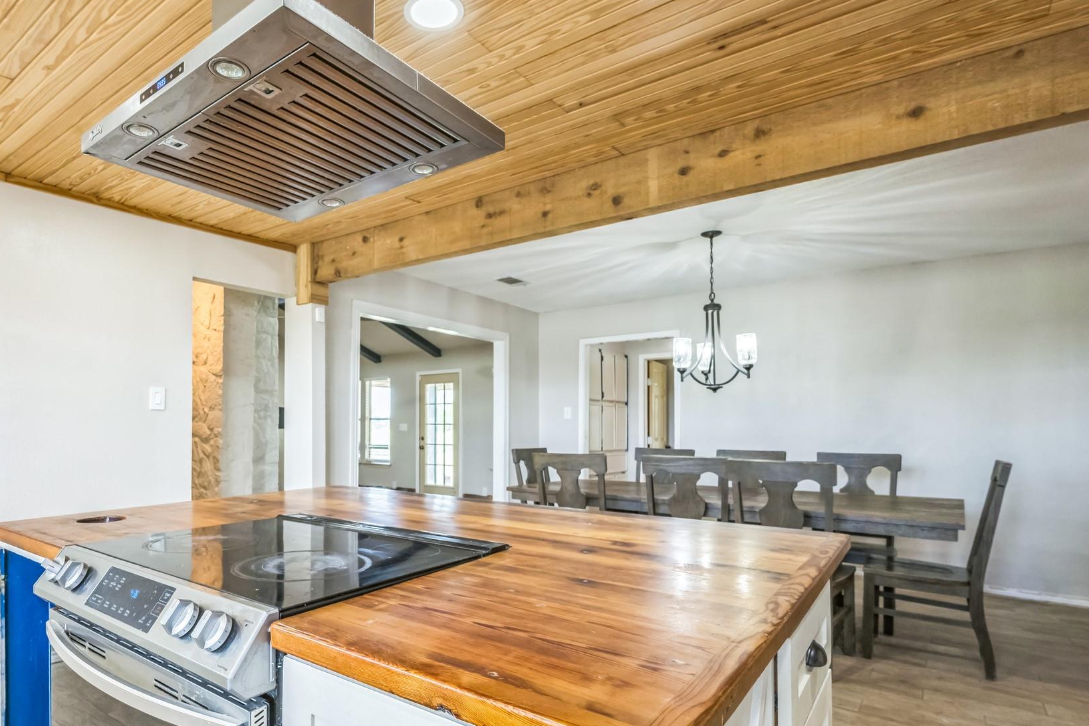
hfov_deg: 82.8
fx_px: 605
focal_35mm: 20
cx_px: 428
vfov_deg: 61.3
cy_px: 445
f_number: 7.1
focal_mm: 16
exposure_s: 1/40
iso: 400
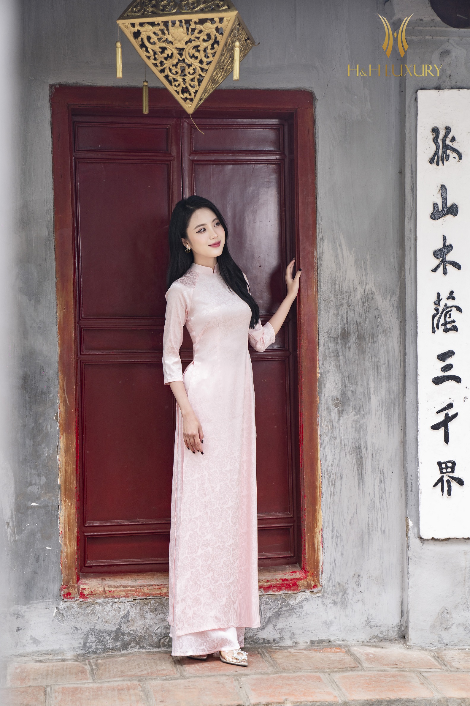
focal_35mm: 70
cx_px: 235
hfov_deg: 19.5
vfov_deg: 28.8
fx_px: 1371
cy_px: 353
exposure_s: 1/160
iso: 250
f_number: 4
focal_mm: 70
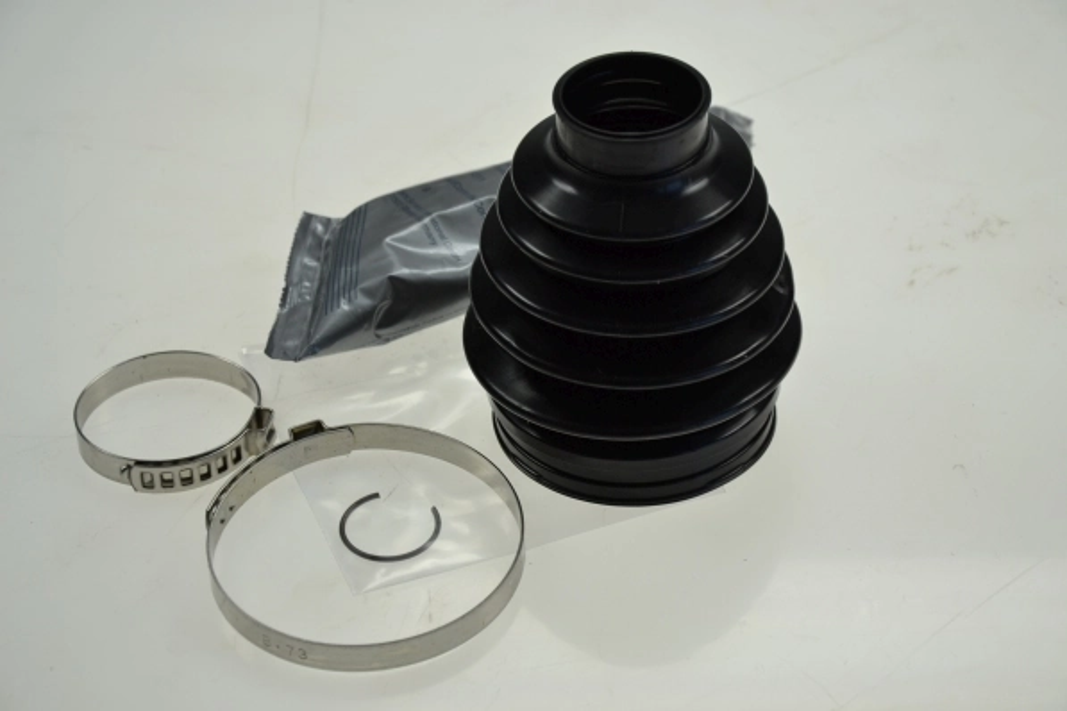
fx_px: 3556
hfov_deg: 17.1
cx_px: 534
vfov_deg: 11.4
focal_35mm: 120
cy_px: 356
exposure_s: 1/125
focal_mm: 80
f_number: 6.3
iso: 100
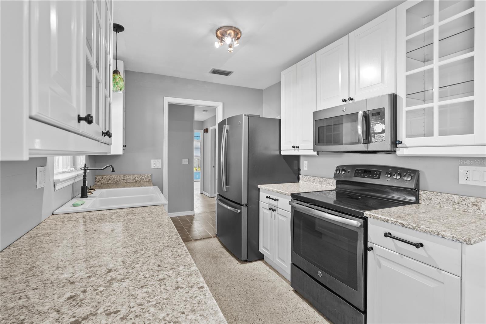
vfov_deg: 72.0
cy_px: 162
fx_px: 223
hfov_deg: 95.0
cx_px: 243
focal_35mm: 16
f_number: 8
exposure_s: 1
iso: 100
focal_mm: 16.5
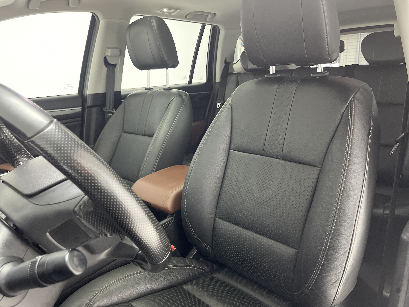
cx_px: 204
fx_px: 307
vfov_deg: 53.1
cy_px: 154
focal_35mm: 26
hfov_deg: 67.3
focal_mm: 5.1
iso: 640
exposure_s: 1/33
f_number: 1.6
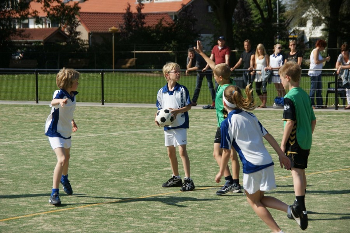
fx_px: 1312
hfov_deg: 15.2
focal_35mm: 135
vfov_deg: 10.2
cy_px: 116
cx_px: 175
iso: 100
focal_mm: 90
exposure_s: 1/500
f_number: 7.1
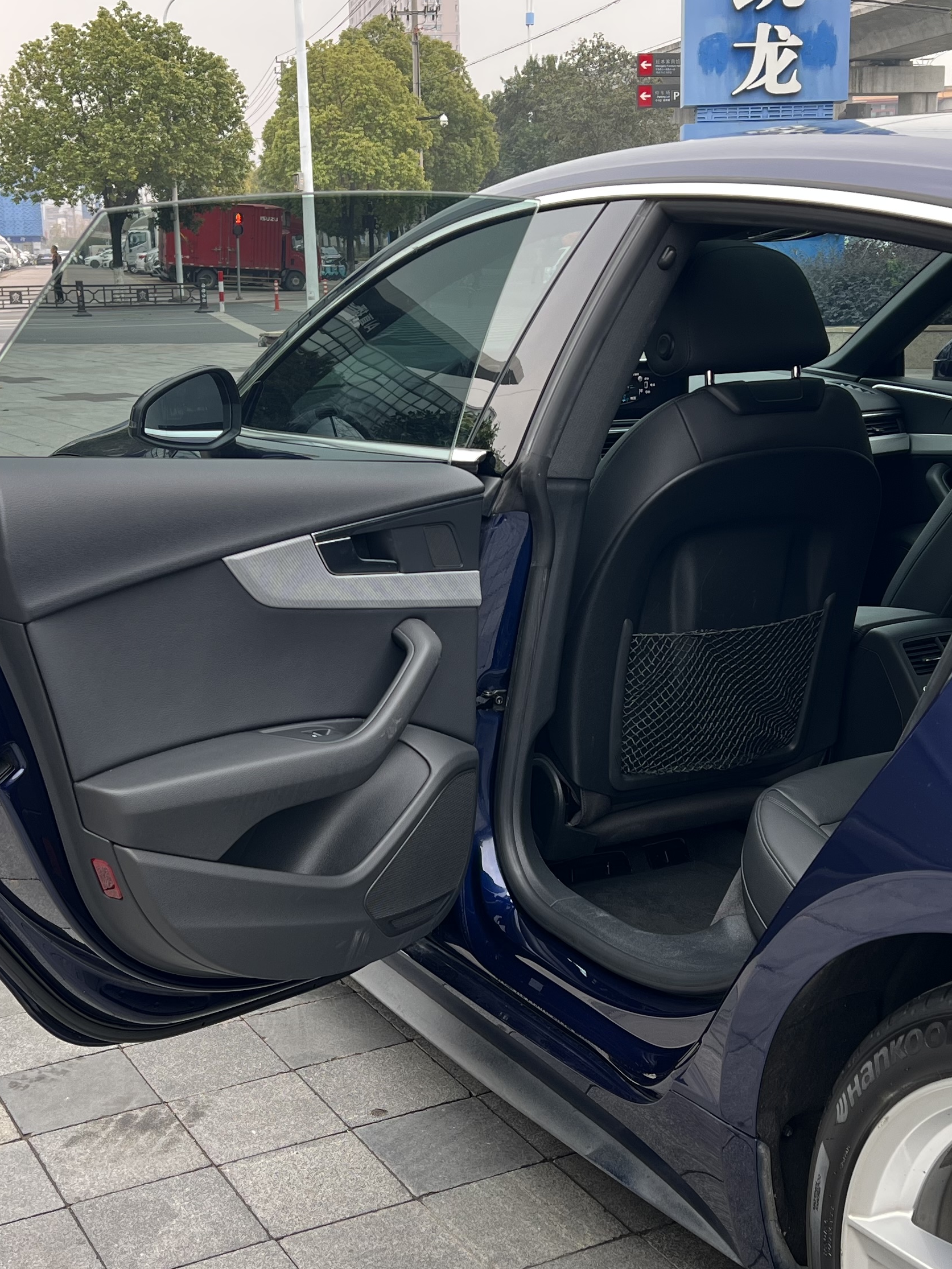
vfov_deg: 40.4
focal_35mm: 47
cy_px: 637
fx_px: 1723
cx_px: 431
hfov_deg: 30.9
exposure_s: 1/202
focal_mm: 5.7
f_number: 1.5
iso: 40
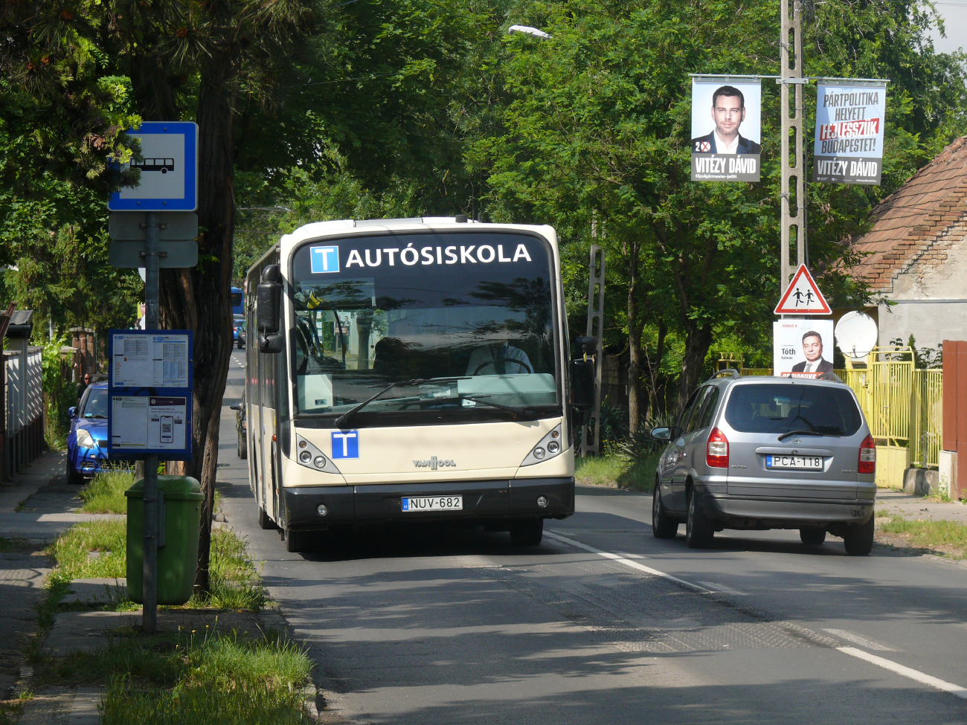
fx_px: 4079
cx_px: 484
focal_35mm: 146
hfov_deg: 13.5
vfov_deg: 10.2
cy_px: 362
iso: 100
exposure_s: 1/640
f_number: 4.5
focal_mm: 30.9
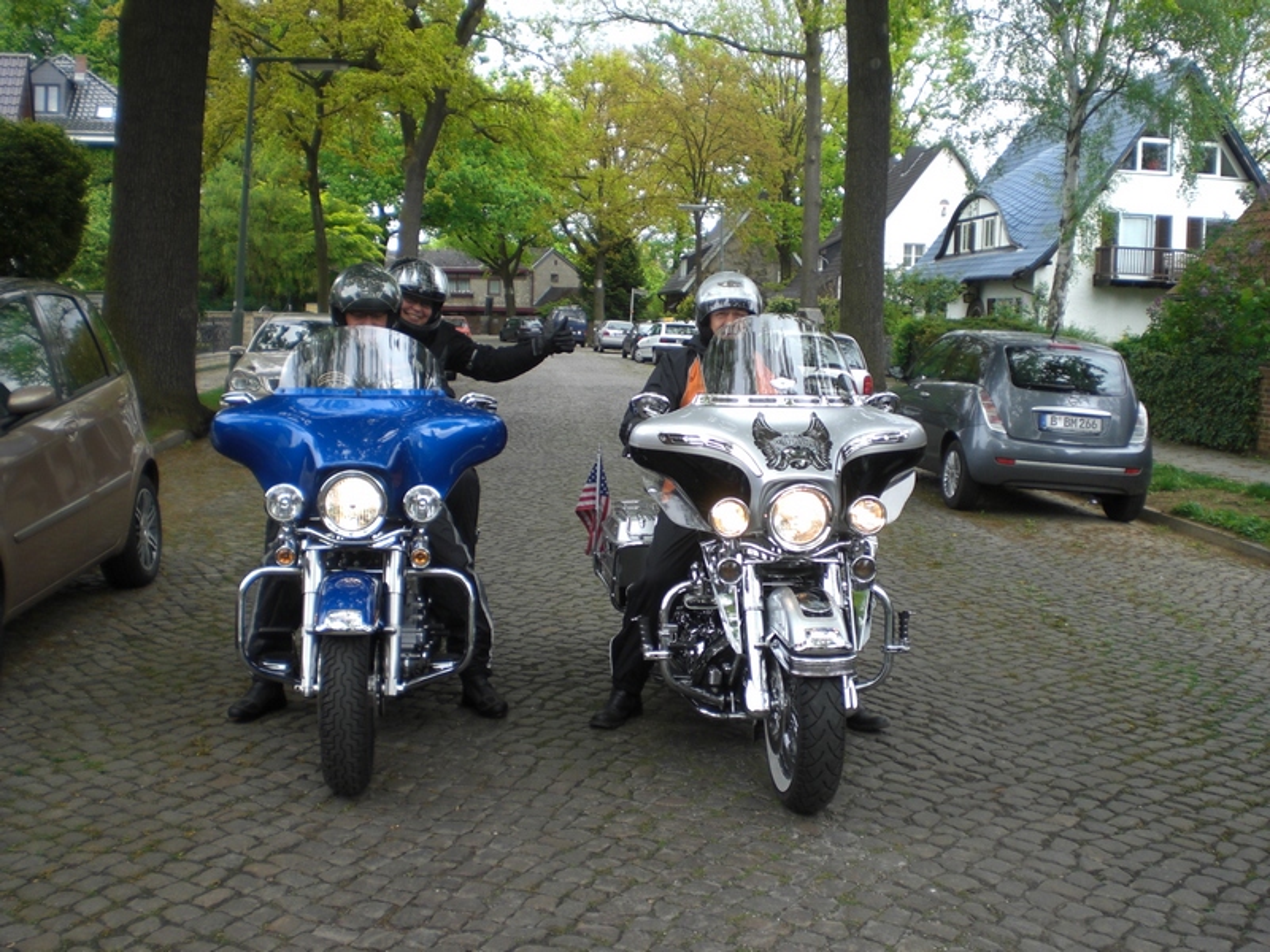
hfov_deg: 49.0
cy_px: 476
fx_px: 1394
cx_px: 635
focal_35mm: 38
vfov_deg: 37.7
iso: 50
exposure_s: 1/100
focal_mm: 6.3
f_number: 3.1
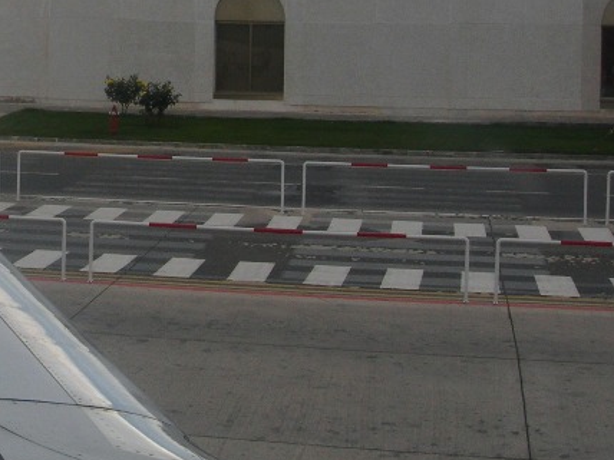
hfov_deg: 20.2
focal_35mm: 91
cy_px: -37
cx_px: -116
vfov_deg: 15.8
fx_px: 1614
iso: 50
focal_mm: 7.8
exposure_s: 1/484
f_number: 4.8
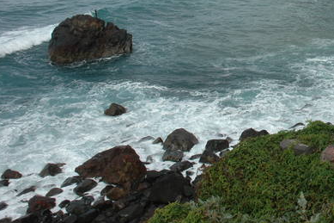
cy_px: 31
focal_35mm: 50
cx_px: 305
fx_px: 464
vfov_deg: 26.2
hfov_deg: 36.9
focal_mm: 18
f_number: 10
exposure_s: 1/400
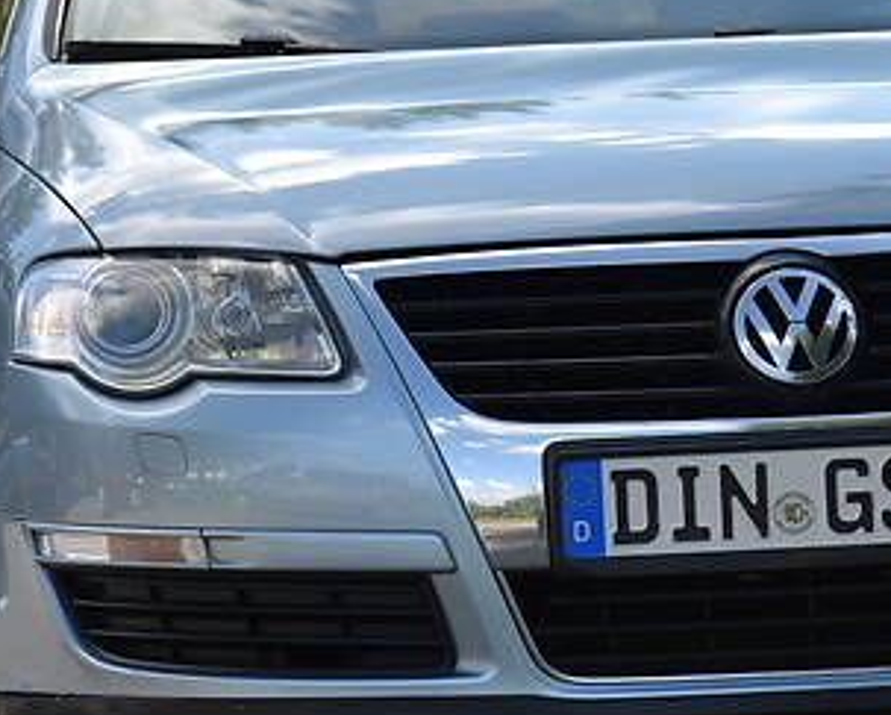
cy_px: 319
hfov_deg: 6.5
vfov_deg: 5.2
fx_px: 7840
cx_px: 738
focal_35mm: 297
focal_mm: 120
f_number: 5.6
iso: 200
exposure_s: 1/500
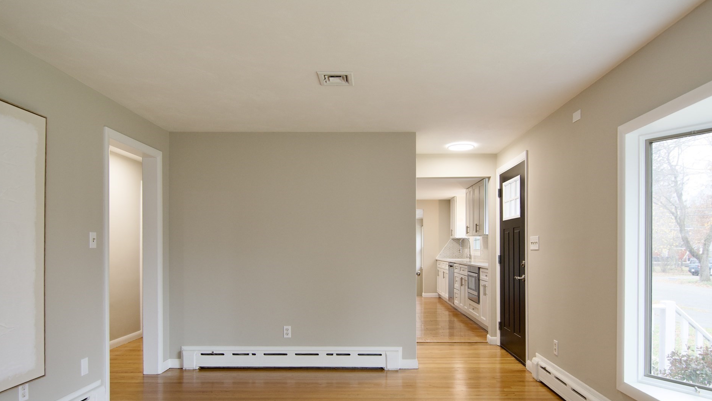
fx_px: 453
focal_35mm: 24
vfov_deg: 47.3
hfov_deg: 76.3
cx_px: 373
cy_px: 251
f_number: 4
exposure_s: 1/60
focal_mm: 14
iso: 400
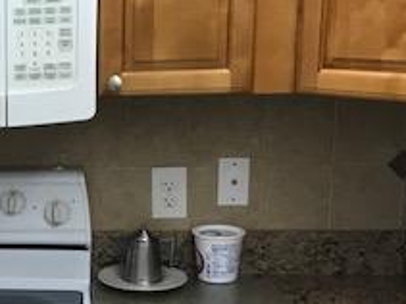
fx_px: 996
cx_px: -96
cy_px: 244
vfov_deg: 17.2
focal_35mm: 85
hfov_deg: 21.2
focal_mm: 3.99
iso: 32
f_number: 1.8
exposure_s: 1/30
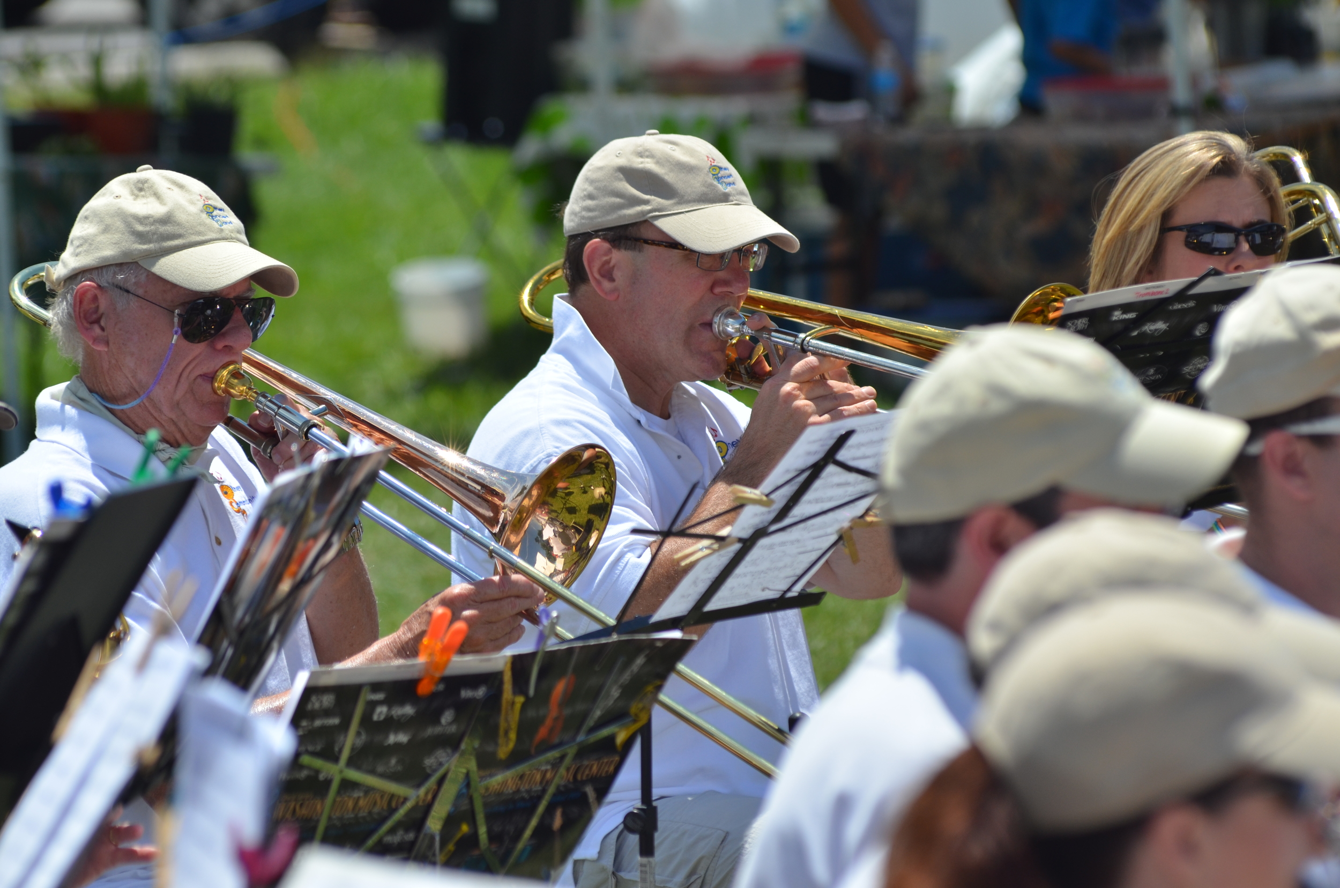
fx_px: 11144
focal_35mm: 300
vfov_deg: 4.6
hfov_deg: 6.9
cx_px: 670
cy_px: 444
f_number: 5
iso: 200
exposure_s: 1/1600
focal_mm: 200
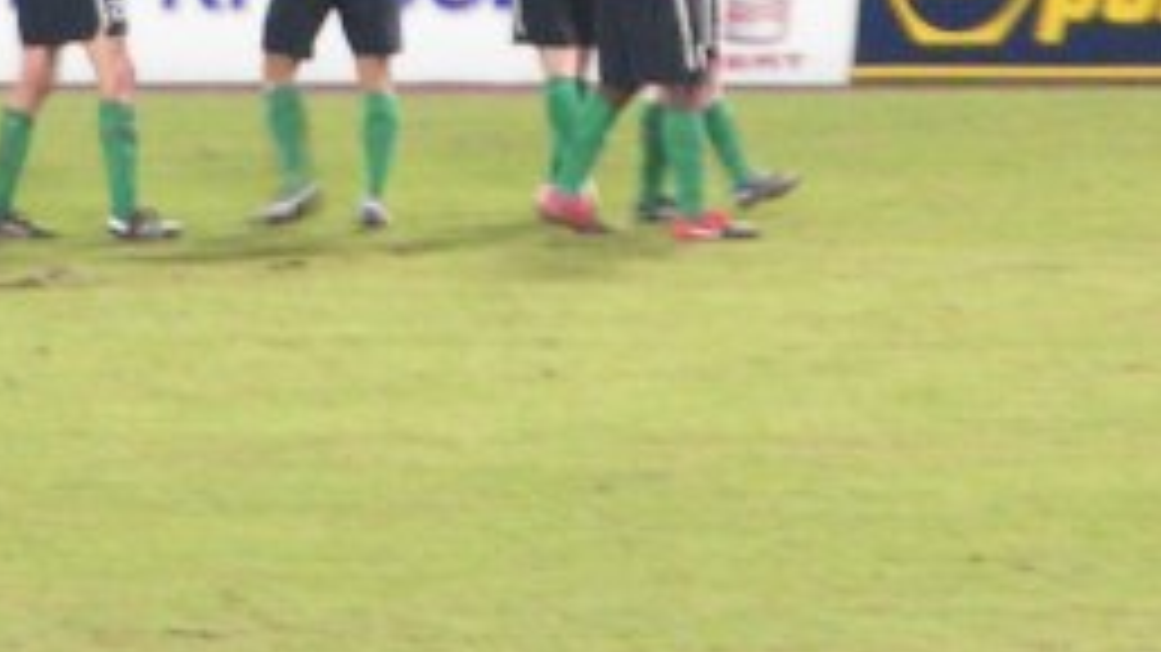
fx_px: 22438
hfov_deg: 3.0
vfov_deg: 1.7
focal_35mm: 729
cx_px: 243
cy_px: -499
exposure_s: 1/15
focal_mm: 33
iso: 200
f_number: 3.5
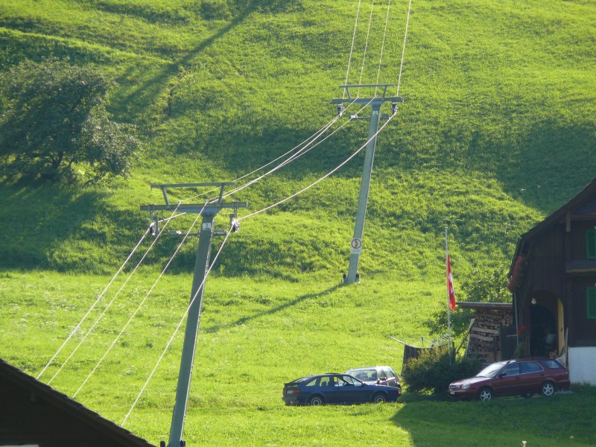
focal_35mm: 394
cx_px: 298
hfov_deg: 5.0
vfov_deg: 3.8
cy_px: 224
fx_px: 6784
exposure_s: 1/250
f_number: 5.6
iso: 100
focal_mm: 83.2
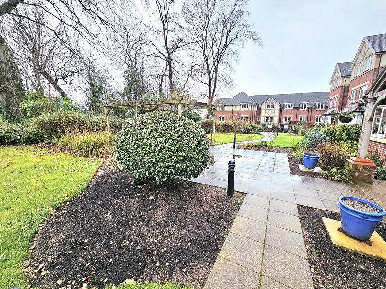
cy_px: 144
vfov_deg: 89.9
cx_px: 193
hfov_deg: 106.2
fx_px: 145
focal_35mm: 13
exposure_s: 1/120
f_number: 2.2
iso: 50
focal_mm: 2.2
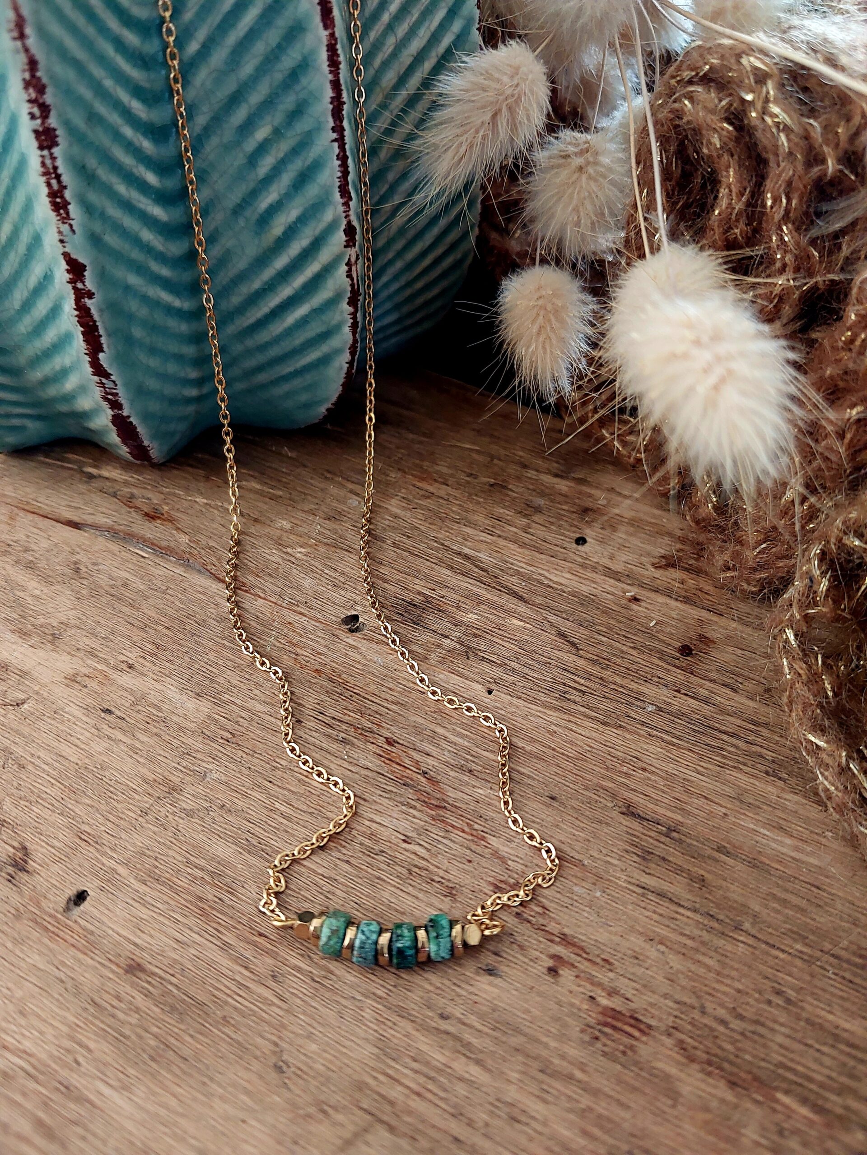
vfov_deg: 60.0
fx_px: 1002
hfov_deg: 46.8
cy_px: 578
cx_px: 434
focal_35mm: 30
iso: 200
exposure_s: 1/50
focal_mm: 4.6
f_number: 1.8
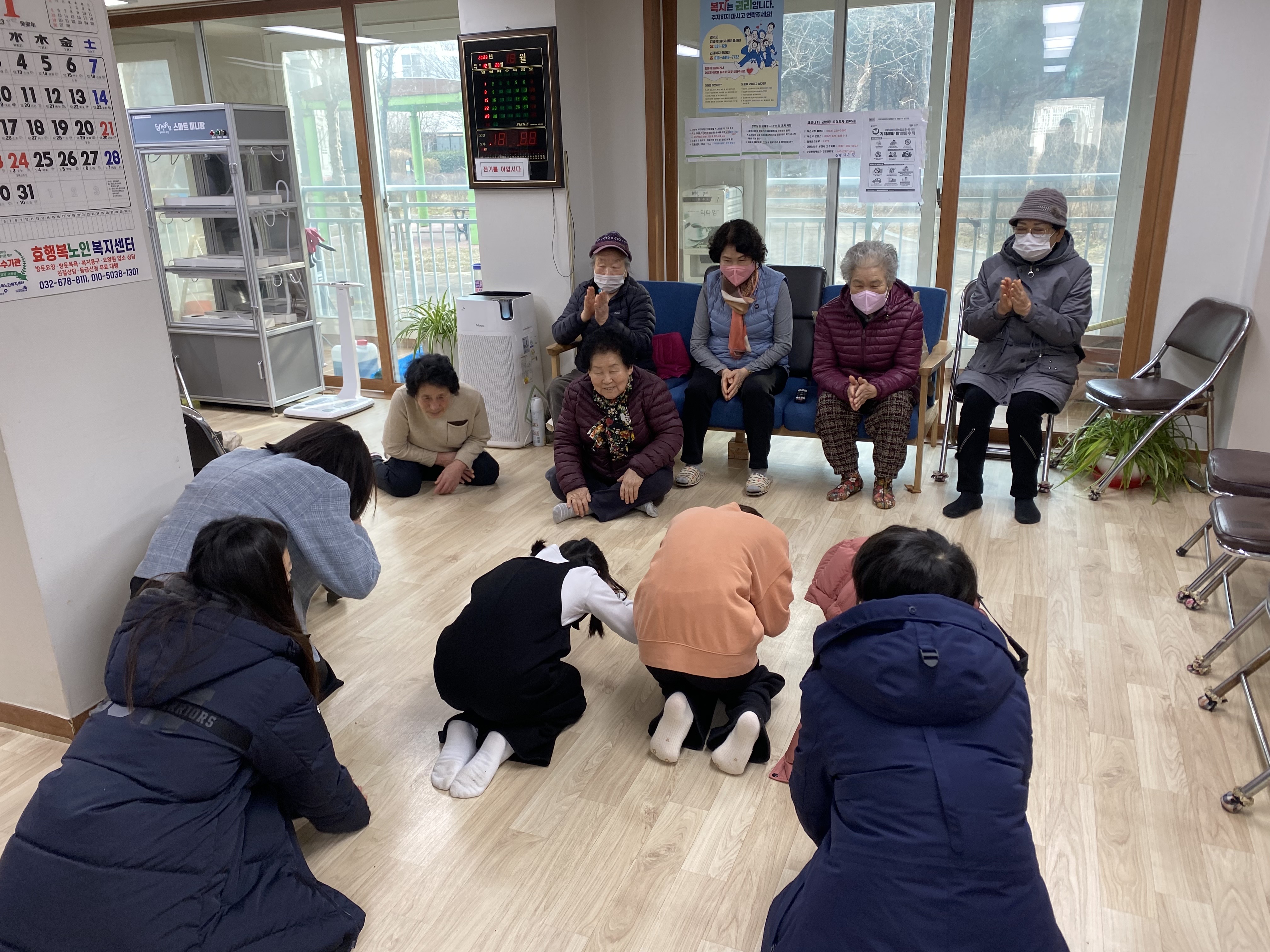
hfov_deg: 67.3
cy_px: 476
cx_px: 635
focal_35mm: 26
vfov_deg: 53.1
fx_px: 954
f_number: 1.8
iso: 80
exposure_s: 1/120
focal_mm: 4.25
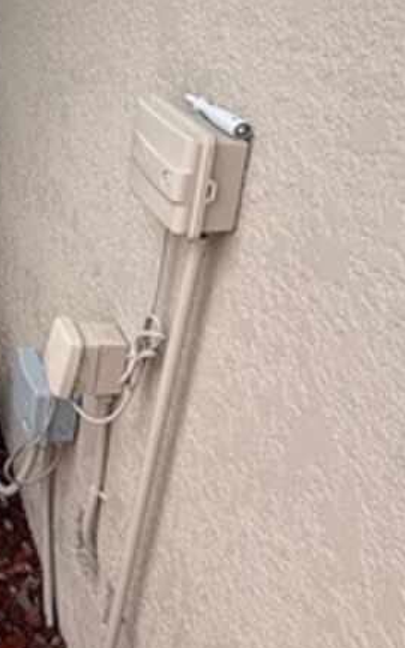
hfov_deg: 22.6
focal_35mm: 44
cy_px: 69
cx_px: -238
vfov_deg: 41.8
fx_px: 777
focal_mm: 2.22
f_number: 2.2
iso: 50
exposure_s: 1/374
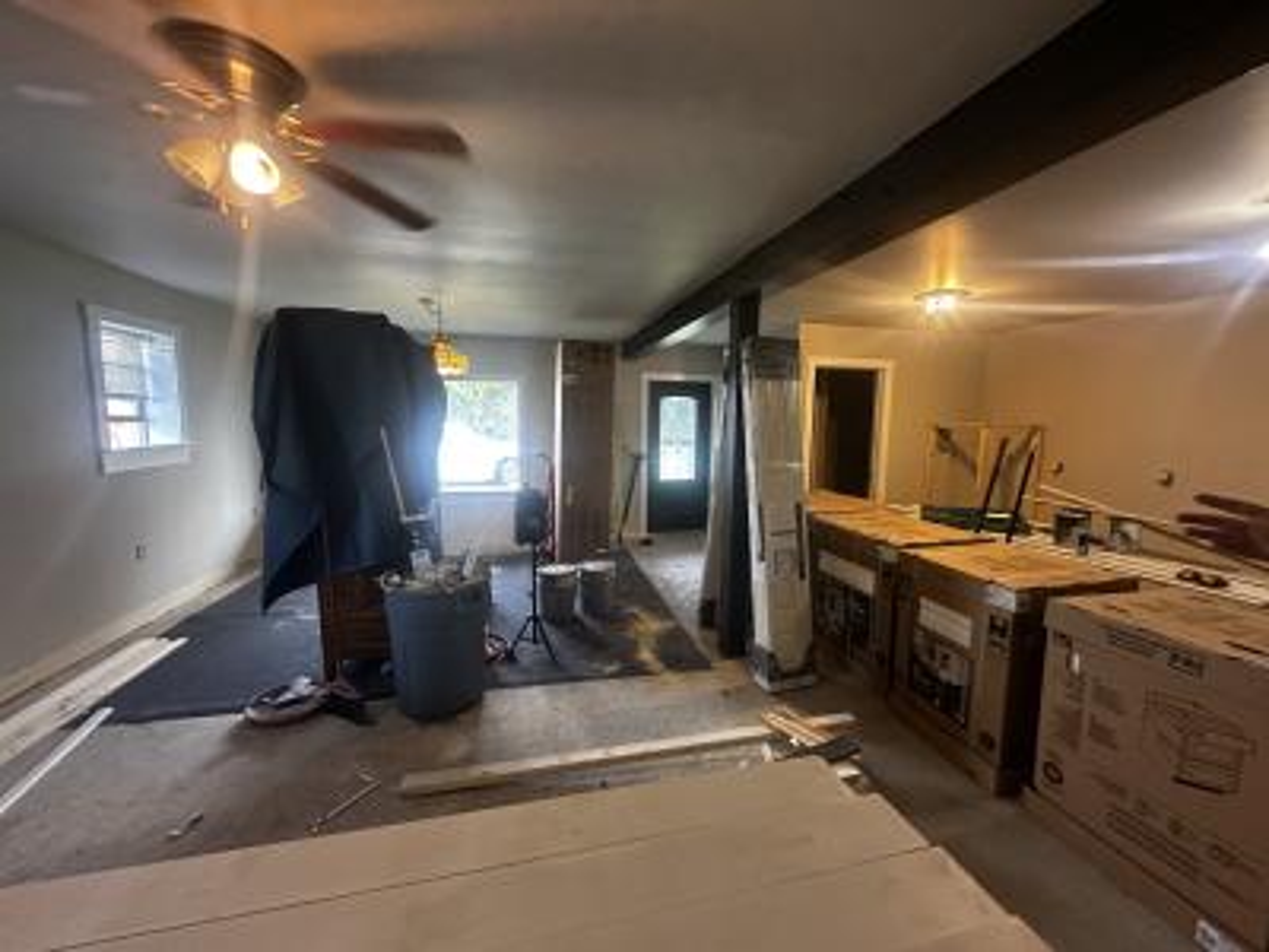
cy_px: 476
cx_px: 634
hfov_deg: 102.1
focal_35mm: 14
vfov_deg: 85.7
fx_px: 513
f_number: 2.2
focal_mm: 2.22
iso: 400
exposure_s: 1/60
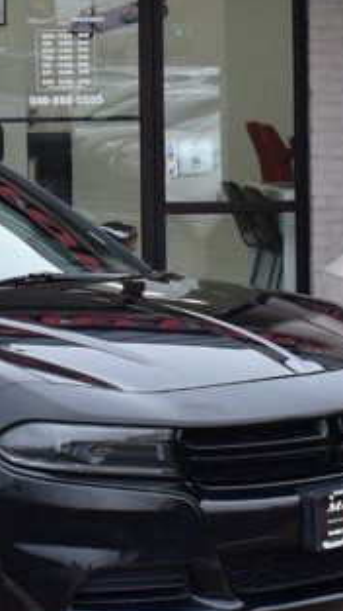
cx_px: -127
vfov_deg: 12.2
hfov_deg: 6.9
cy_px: 111
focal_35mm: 175
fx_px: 2830
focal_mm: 34
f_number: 8
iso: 400
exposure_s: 1/60
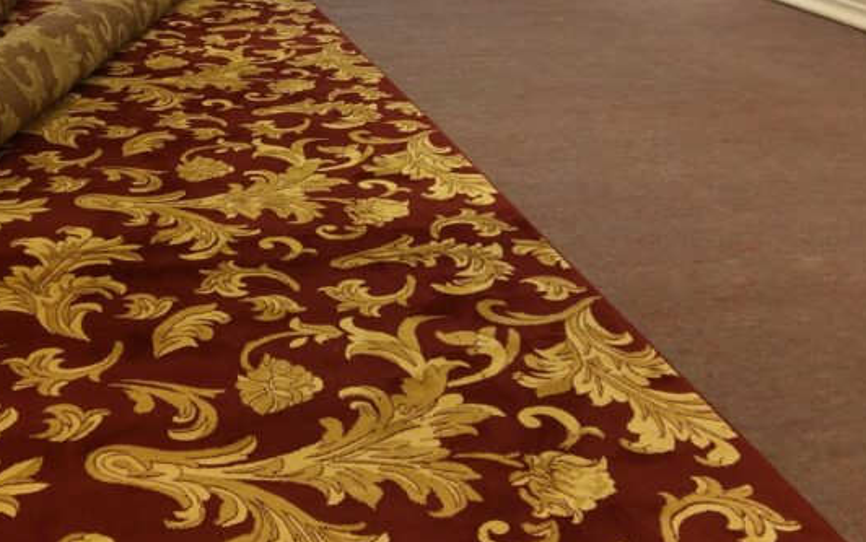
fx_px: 1251
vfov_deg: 24.0
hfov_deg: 38.0
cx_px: 342
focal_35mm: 53
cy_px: 104
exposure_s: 1/33
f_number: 1.8
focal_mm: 4.58
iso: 160
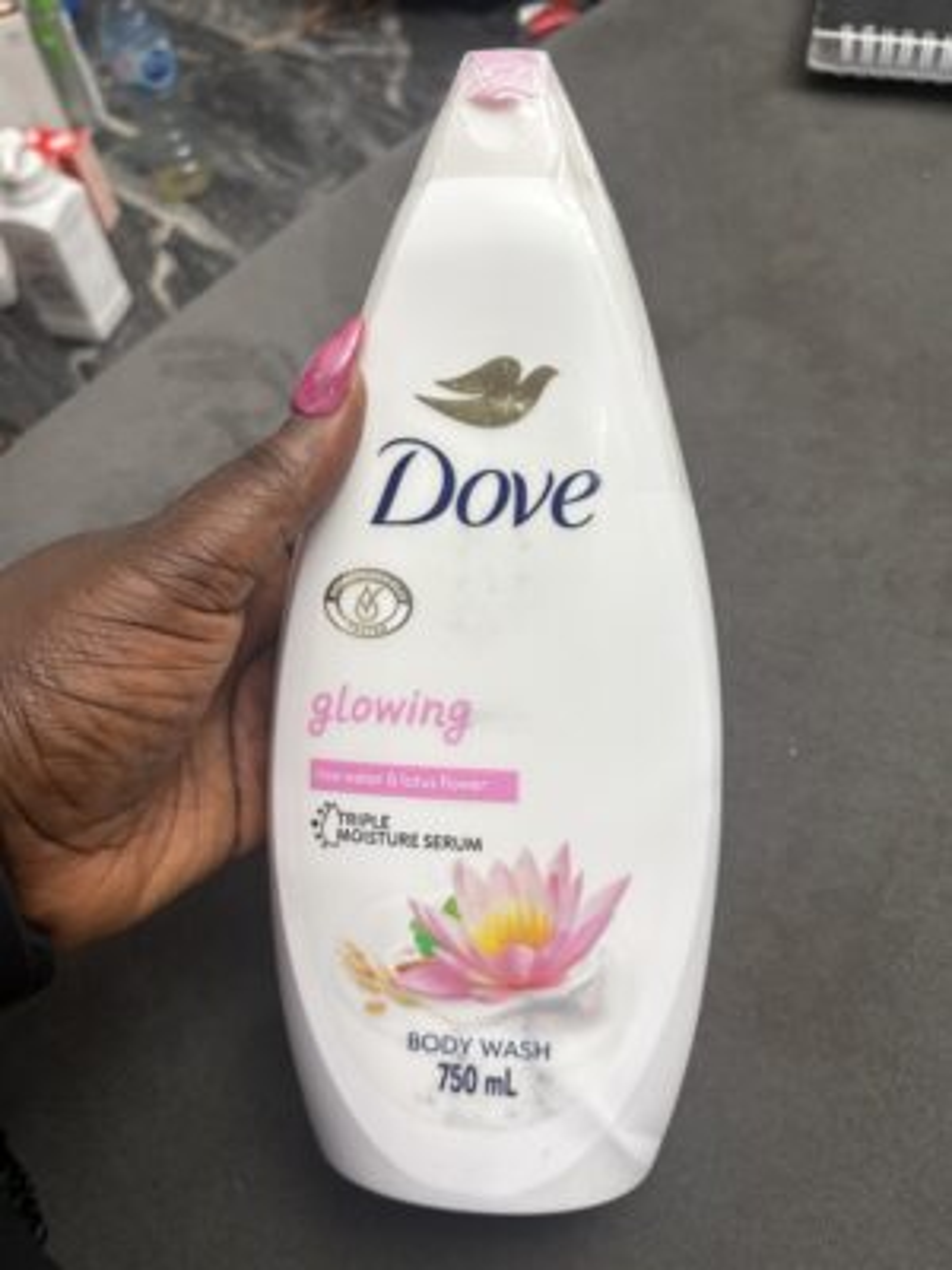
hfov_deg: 53.1
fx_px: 953
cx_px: 476
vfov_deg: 67.3
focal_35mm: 26
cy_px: 635
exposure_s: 1/60
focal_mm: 5.96
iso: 160
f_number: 1.6
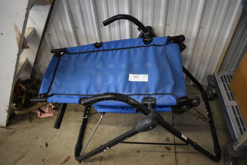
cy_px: 82
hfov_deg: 67.3
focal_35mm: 27
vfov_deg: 48.0
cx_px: 124
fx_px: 185
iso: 1800
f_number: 3.5
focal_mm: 18
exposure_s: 1/125
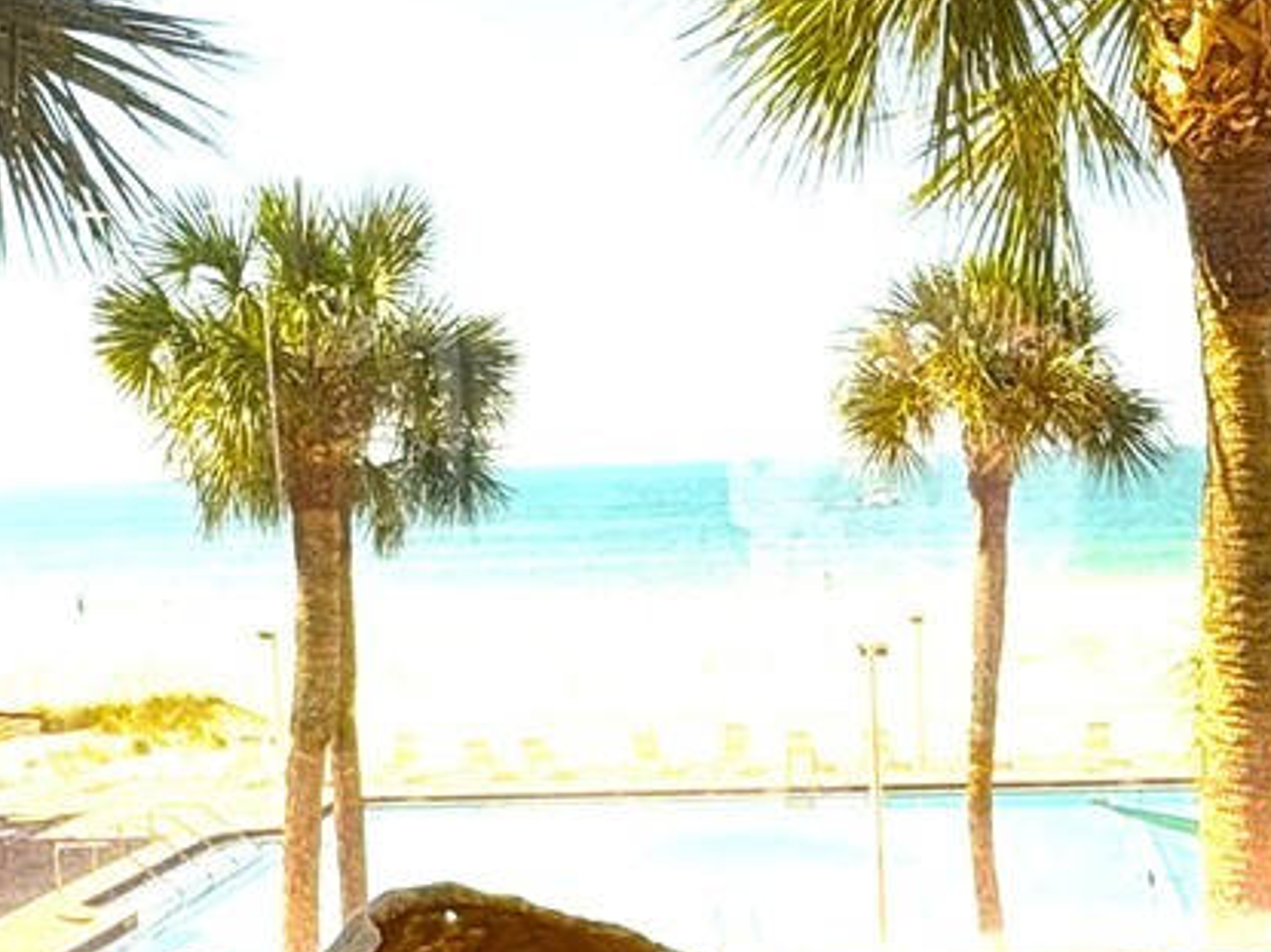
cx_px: 873
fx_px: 1982
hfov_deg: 35.1
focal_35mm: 54
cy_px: 747
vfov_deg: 26.6
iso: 40
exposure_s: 1/573
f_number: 2.2
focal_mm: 2.22
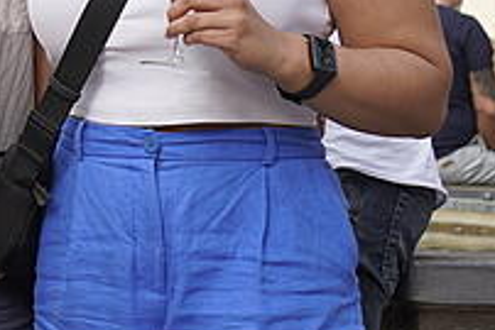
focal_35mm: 162
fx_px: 2229
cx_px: -472
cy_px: -65
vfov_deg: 8.4
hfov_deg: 11.5
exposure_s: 1/160
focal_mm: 35
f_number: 4
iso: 125
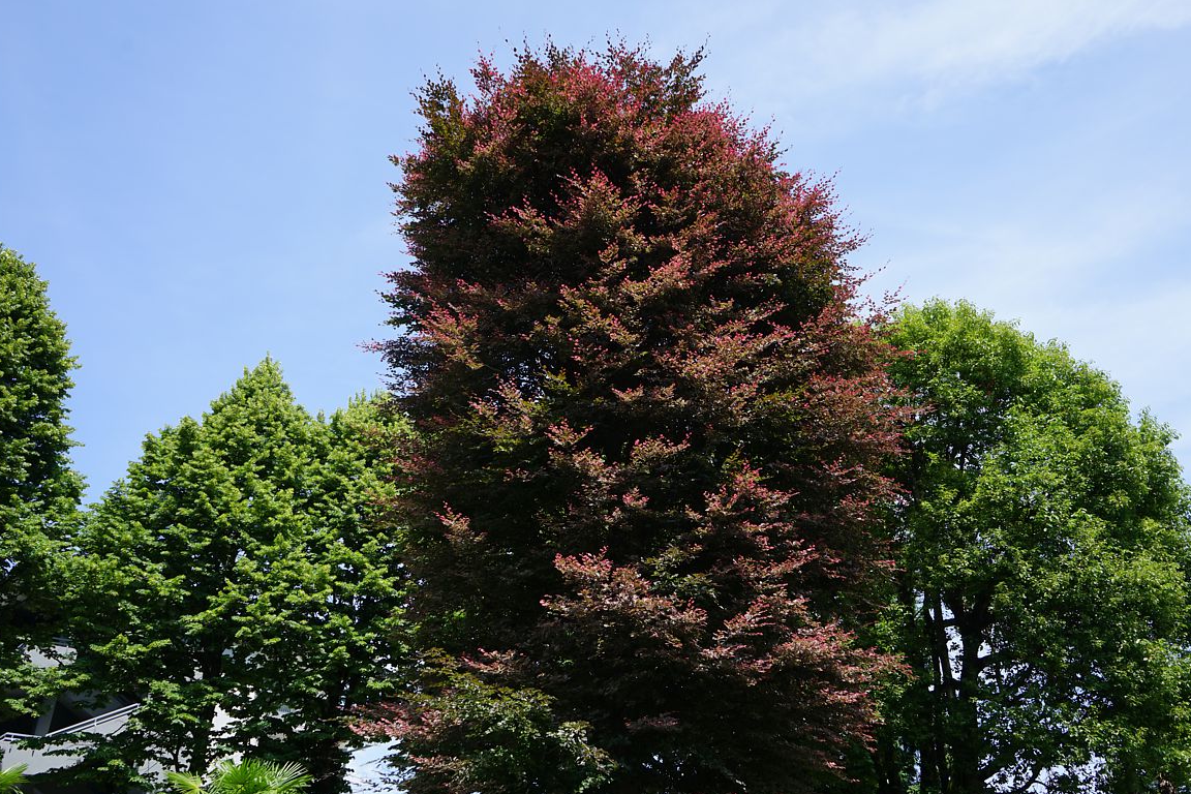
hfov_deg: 61.9
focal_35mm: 30
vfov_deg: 43.6
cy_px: 423
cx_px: 623
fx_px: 992
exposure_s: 1/100
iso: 100
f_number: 9
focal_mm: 28
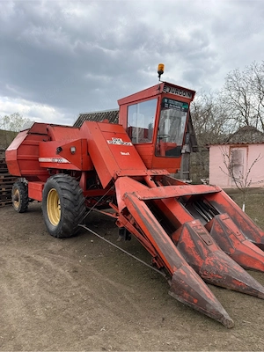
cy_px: 176
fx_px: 244
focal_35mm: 24
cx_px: 132
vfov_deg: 71.6
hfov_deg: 56.8
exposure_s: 1/1018
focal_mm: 6.76
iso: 80
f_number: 1.78
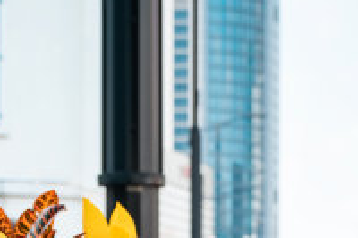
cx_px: 383
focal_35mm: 150
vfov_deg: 8.9
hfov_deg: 13.5
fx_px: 1490
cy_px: 359
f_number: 6.3
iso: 100
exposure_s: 1/160
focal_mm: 49
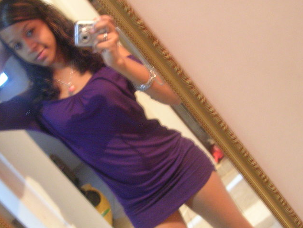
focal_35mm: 48
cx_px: 155
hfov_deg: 39.6
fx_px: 420
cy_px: 133
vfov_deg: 30.2
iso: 200
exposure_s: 1.22
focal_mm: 5.8
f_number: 2.8
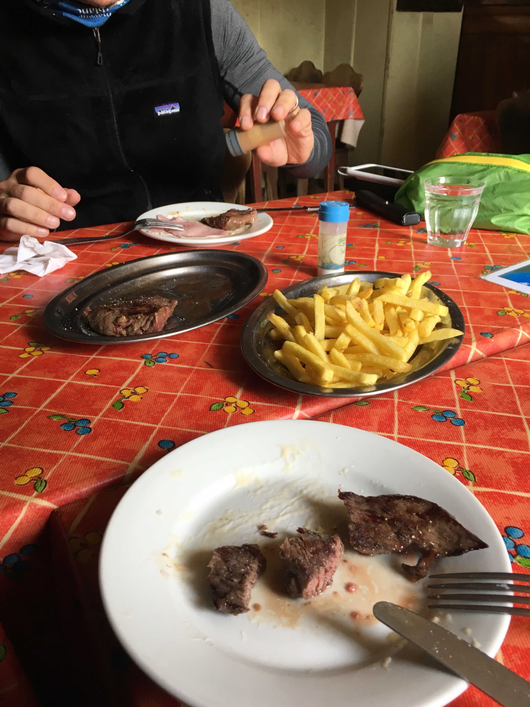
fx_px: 592
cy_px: 354
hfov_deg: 48.2
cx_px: 265
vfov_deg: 61.7
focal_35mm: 29
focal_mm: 4.15
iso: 32
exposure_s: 1/33
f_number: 2.2
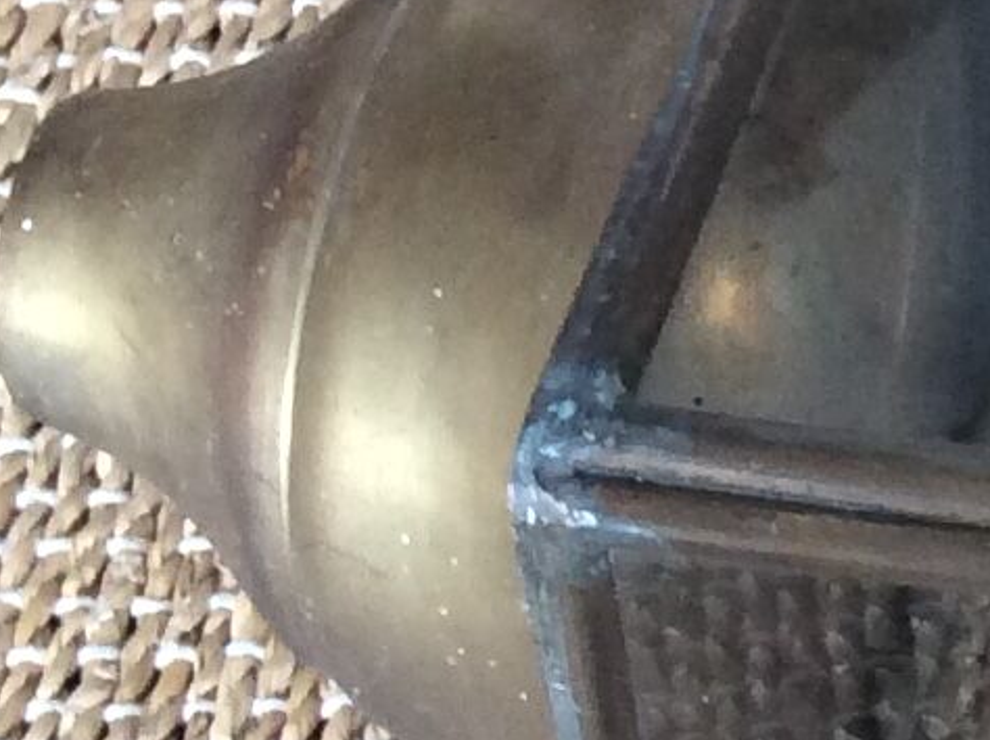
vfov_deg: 8.4
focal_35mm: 175
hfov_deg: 10.1
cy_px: 830
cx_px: 2262
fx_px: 4997
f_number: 2.4
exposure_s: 1/25
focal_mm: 3.3
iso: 100
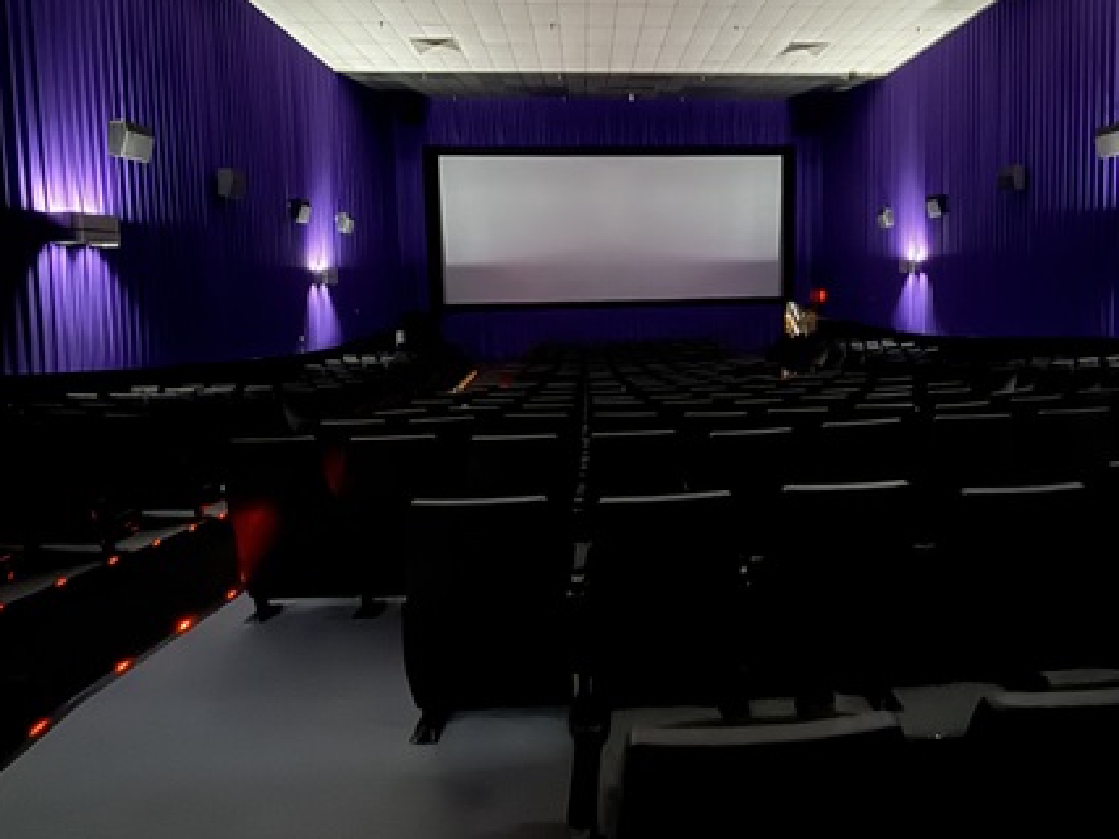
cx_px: 653
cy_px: 320
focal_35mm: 21
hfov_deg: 78.4
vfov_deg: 62.6
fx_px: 679
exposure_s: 1/4
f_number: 2.2
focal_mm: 2.22
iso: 1600
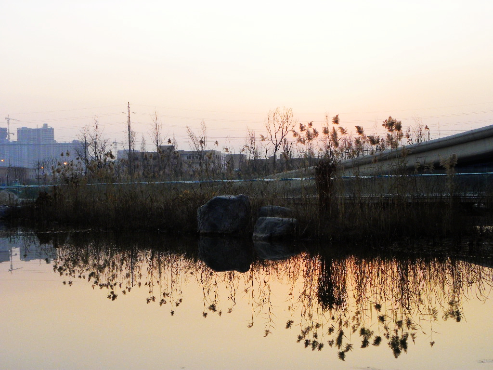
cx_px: 246
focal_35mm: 58
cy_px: 185
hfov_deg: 33.2
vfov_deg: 25.2
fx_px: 826
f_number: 3.5
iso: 109
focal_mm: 10.3
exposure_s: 1/86.6
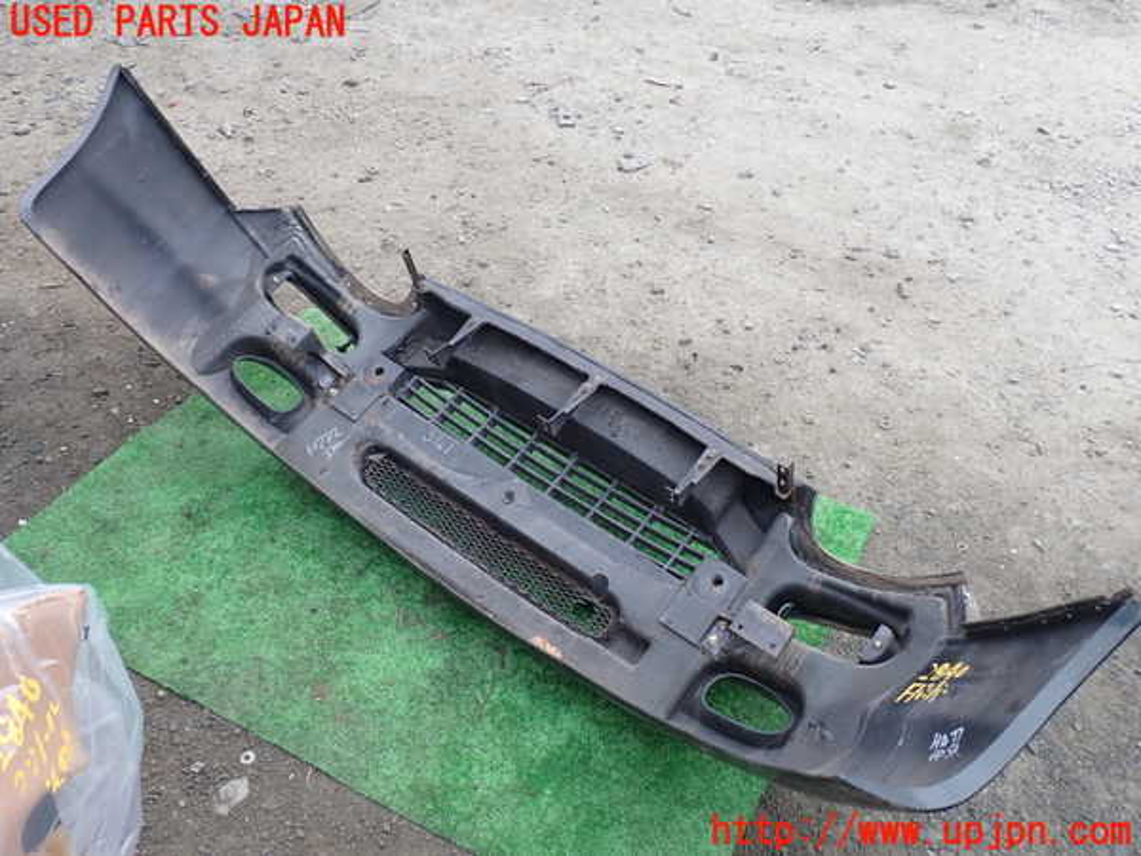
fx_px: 989
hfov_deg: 60.0
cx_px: 570
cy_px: 428
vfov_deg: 46.8
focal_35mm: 30
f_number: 3.2
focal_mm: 5.4
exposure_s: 1/160
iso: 100
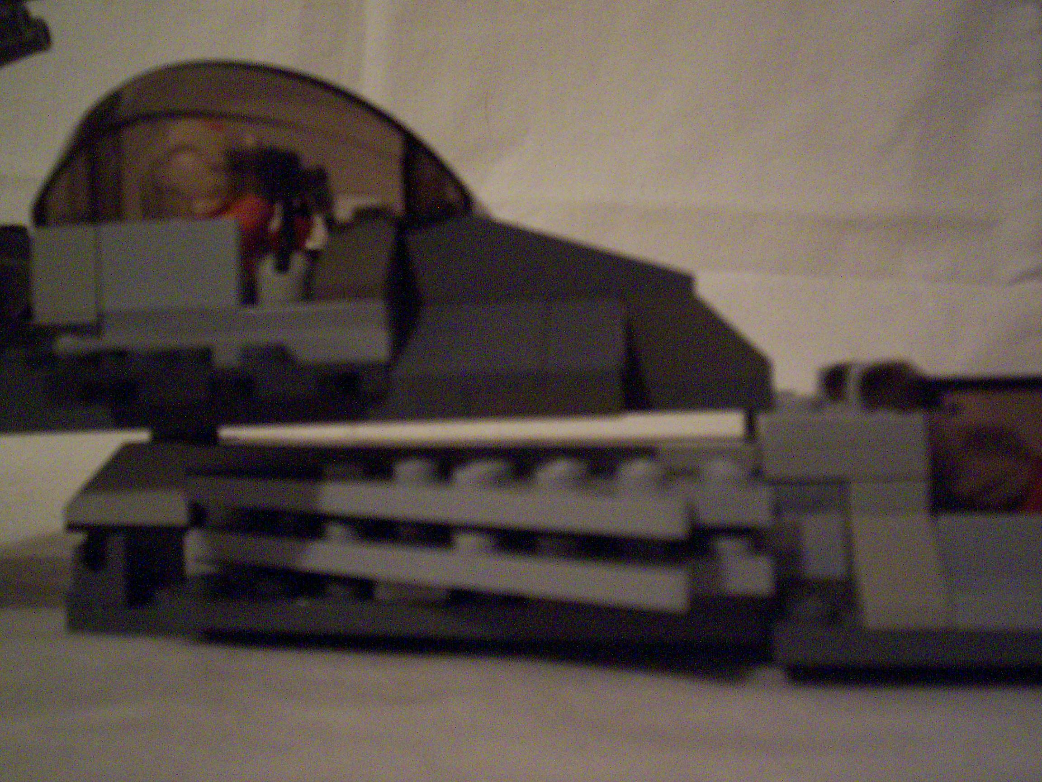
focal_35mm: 36
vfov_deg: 39.7
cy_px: 391
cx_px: 521
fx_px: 1084
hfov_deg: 51.4
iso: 400
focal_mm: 5.9
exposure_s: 1/8
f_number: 4.5
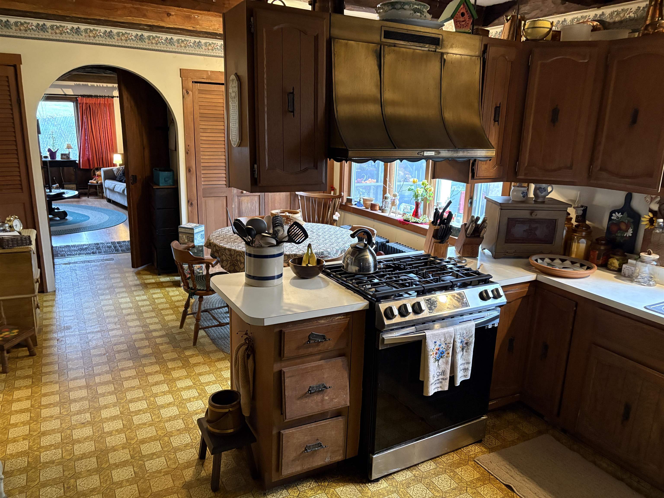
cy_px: 249
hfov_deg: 67.3
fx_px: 499
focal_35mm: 26
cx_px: 332
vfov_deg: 53.1
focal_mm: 5.96
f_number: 1.6
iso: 500
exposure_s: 1/40
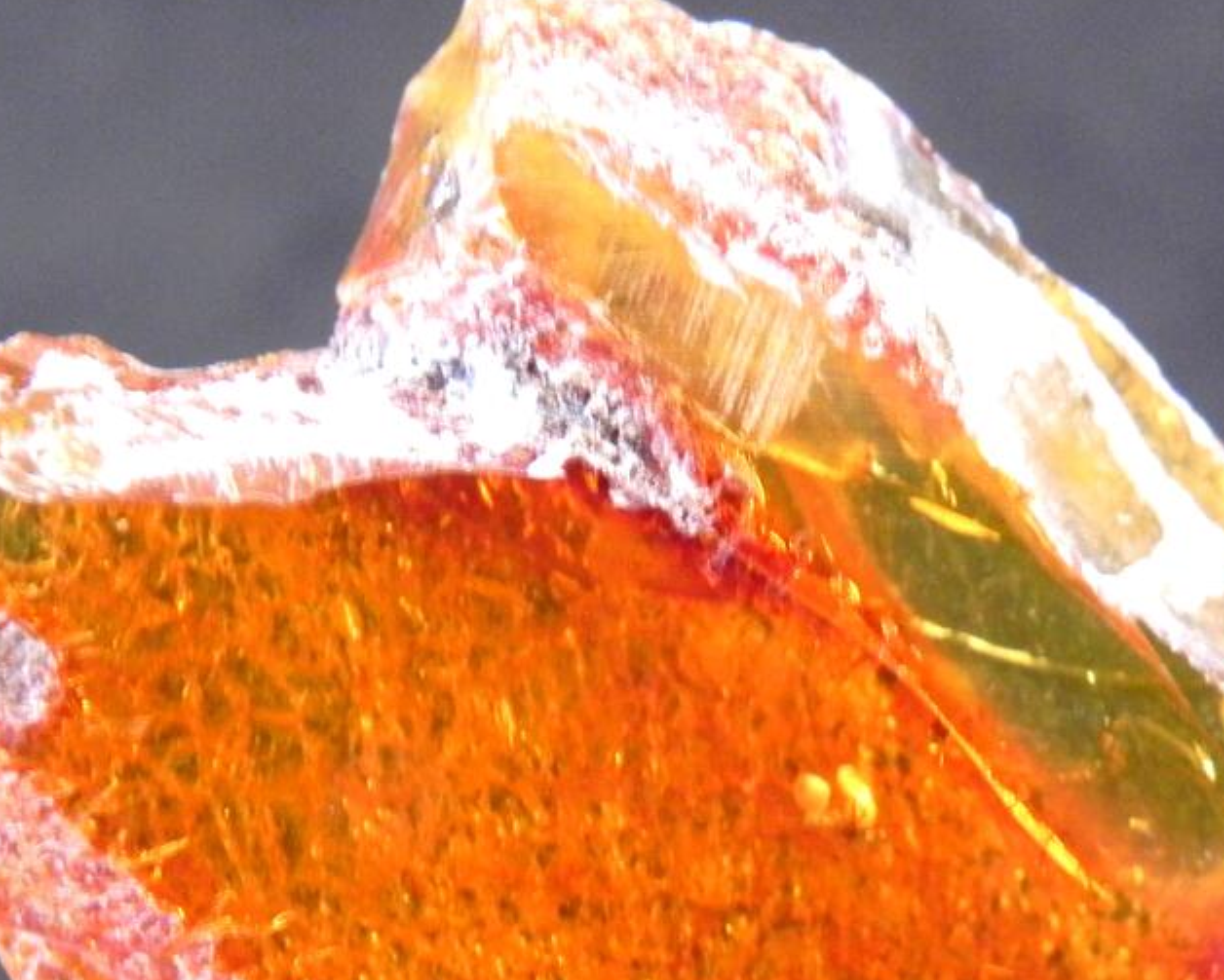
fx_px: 3660
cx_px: 600
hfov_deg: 19.0
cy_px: 824
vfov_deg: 15.1
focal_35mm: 101
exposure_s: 1/13
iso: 400
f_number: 3.5
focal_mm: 9.2
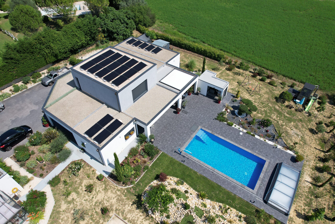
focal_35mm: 22
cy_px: 112
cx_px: 168
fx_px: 205
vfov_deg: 57.2
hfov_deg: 78.6
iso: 140
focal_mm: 8.38
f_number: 2.8
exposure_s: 1/2500
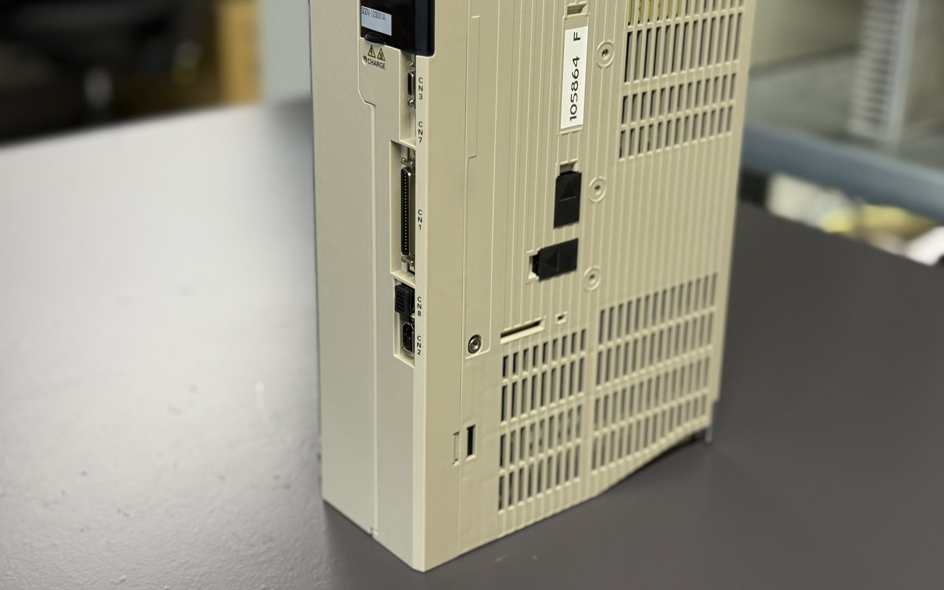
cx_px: 473
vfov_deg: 25.3
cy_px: 250
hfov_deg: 39.6
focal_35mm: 51
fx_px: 1312
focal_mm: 6.76
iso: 160
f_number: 1.78
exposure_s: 1/50
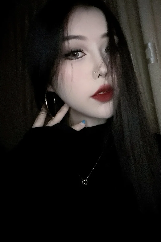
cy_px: 92
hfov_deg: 42.9
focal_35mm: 30
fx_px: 201
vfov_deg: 61.2
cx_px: 109
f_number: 1.9
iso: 1250
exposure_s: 1/16
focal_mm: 2.69
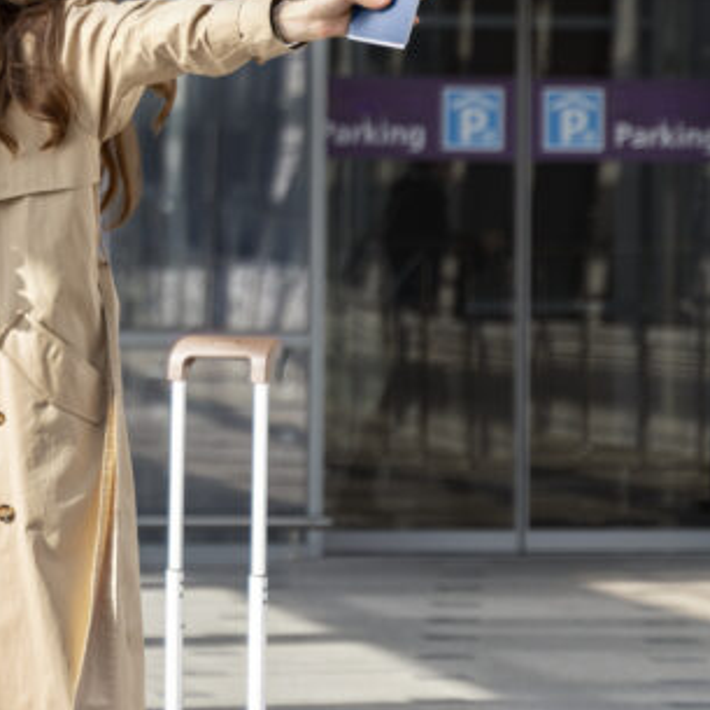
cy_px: 241
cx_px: -121
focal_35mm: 197
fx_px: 4571
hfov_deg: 8.8
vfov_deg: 8.9
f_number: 2.8
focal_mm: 69
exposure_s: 1/640
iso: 160
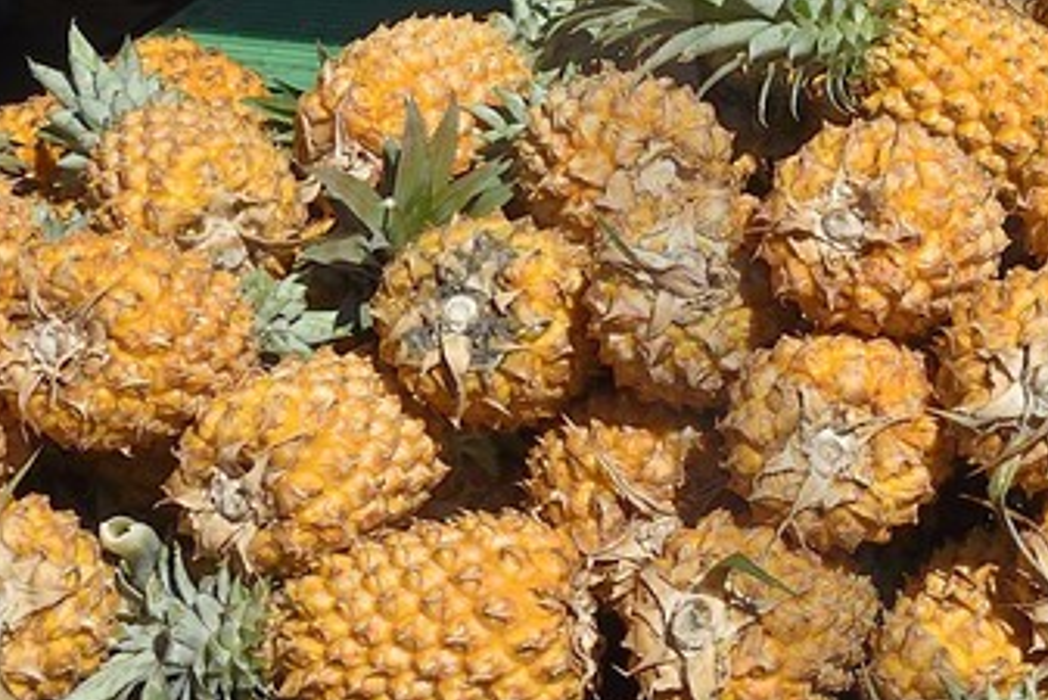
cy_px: -67
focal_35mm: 147
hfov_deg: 12.8
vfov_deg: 9.3
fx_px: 4281
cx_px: 1835
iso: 200
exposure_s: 1/320
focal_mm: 31
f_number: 10
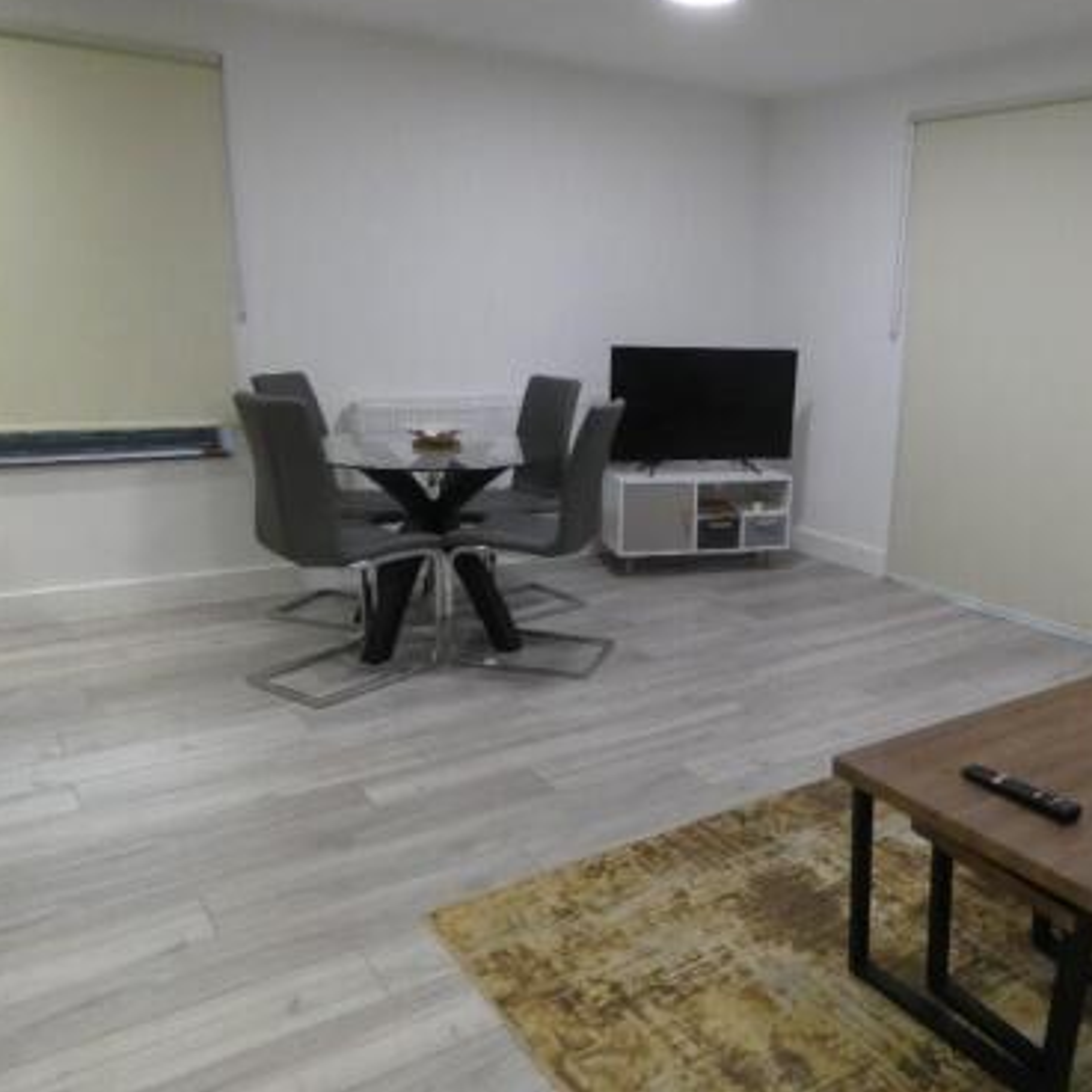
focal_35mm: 28
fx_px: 999
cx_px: 708
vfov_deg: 57.3
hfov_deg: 56.3
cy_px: 556
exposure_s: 1/60
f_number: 2.8
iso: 320
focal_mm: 3.6
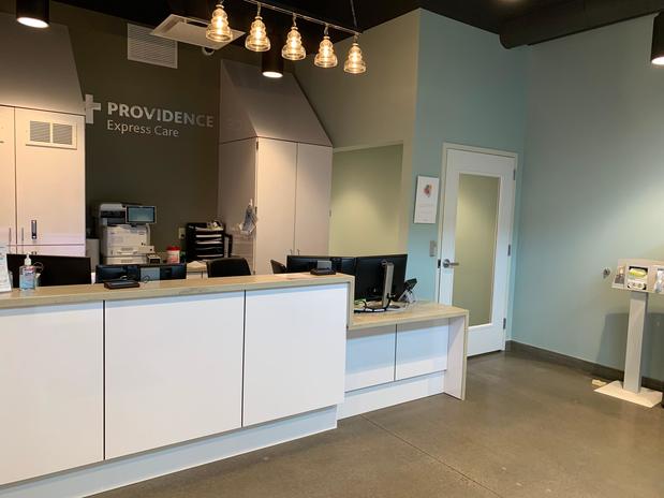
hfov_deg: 67.3
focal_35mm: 26
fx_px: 499
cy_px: 249
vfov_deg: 53.0
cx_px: 332
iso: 100
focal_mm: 4.25
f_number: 1.8
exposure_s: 1/60
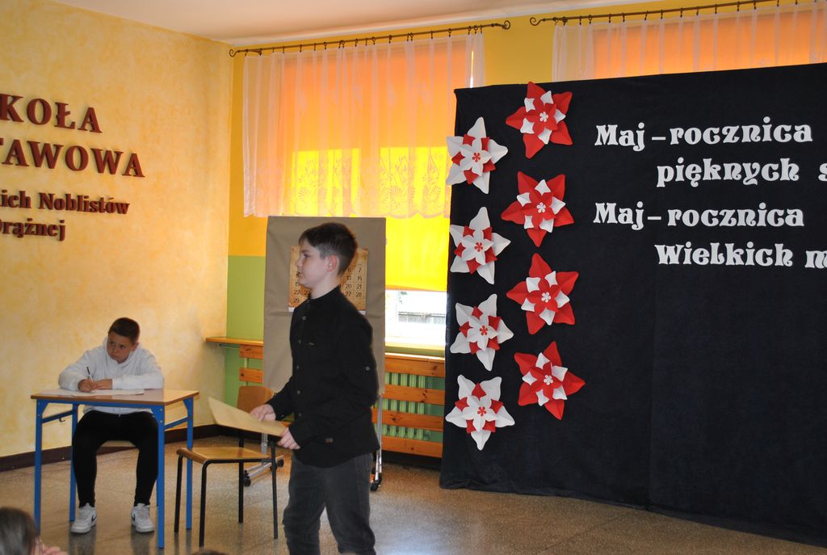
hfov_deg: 41.0
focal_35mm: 48
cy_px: 278
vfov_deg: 28.2
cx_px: 414
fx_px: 1105
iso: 200
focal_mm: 32
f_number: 4.8
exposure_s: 1/60
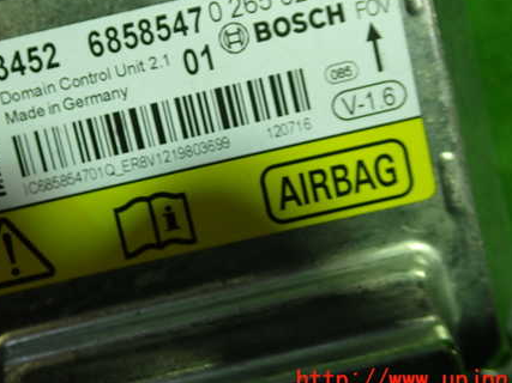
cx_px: 207
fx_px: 665
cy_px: 127
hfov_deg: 41.9
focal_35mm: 45
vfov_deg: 31.9
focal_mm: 5.79
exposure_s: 1/50
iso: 200
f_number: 2.4
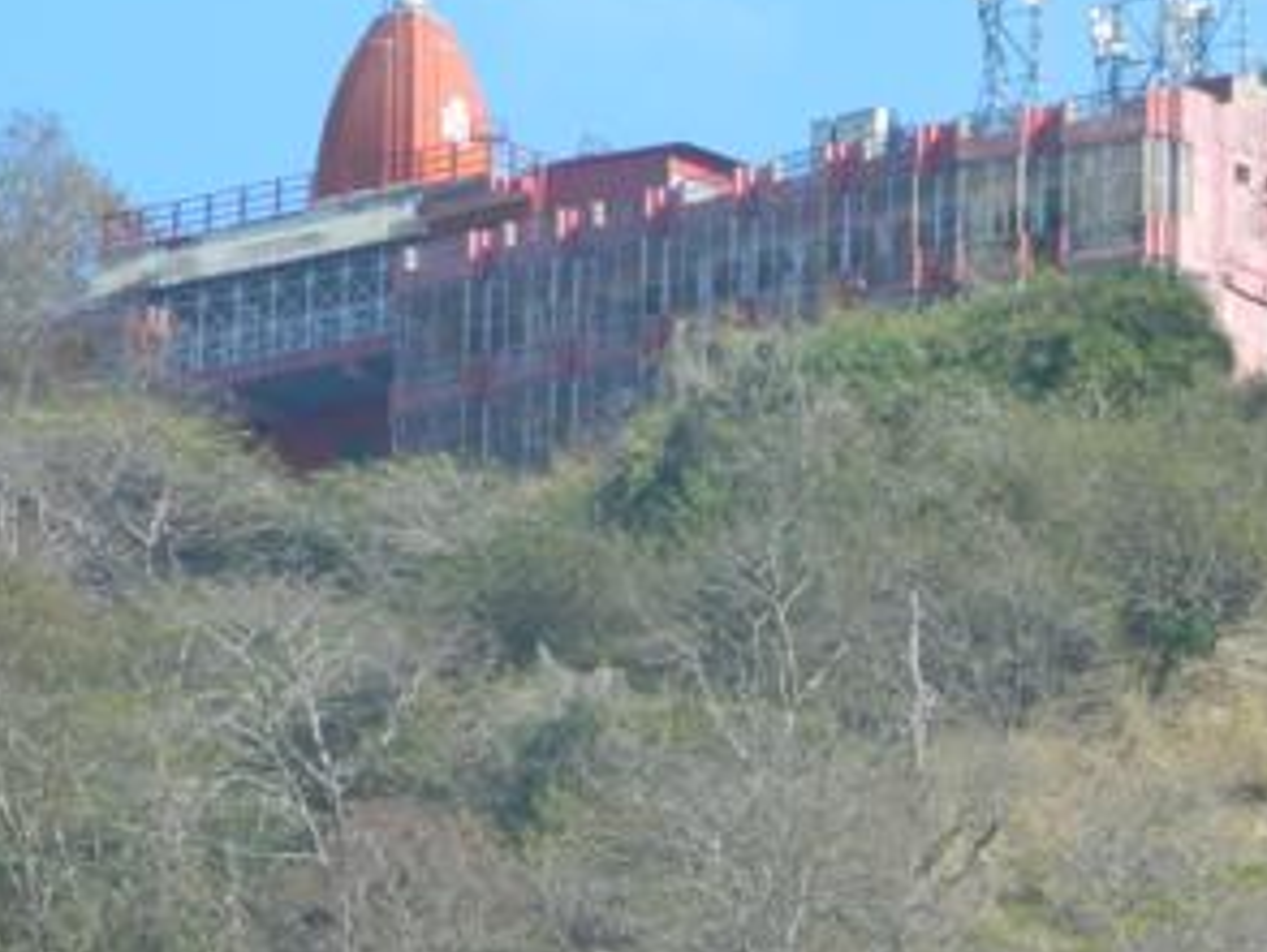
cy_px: 491
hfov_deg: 3.5
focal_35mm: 567
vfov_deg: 2.6
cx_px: 577
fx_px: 20770
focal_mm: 50
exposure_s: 1/500
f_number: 5.6
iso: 125
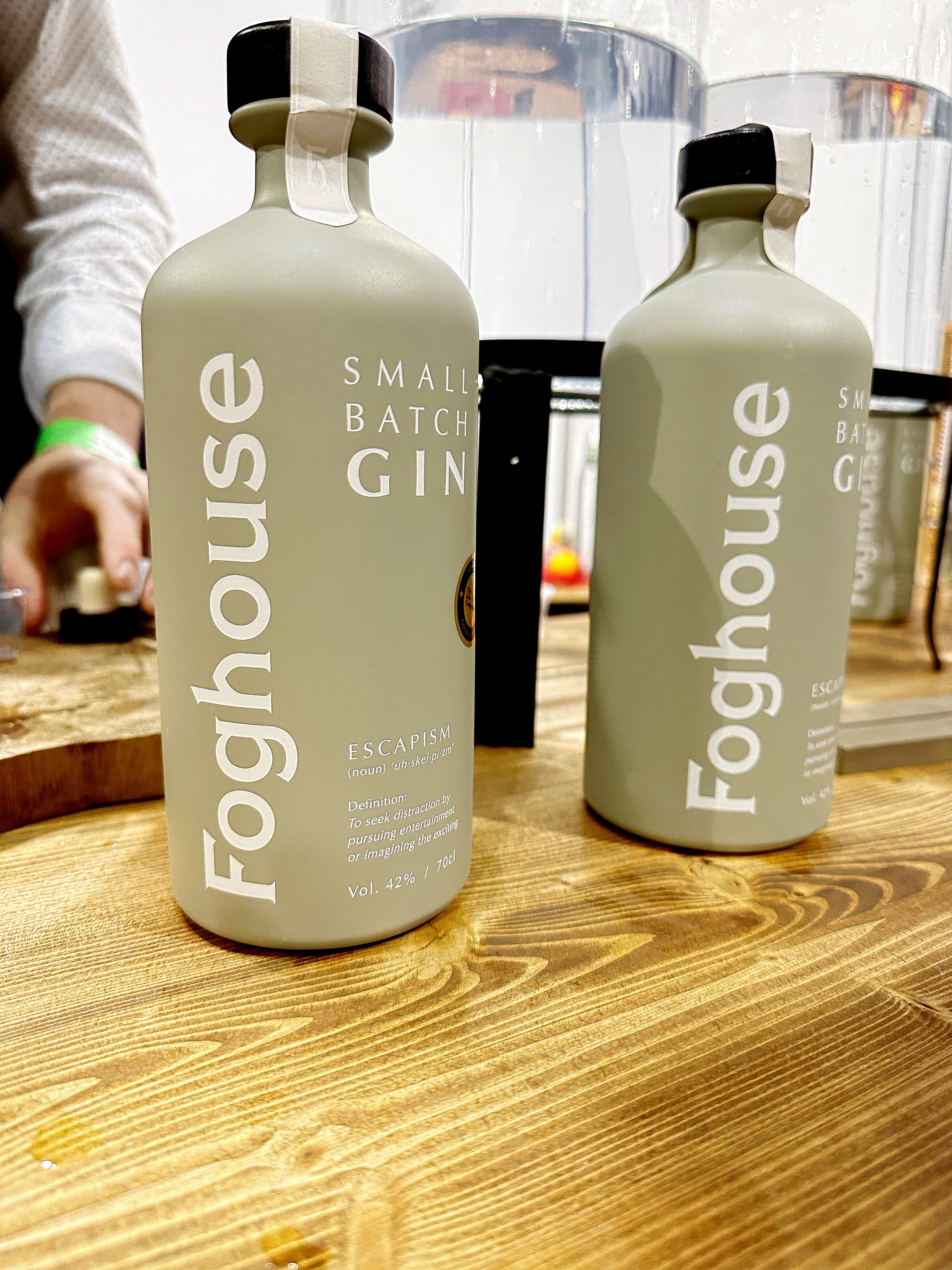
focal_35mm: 24
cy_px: 635
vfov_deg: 71.6
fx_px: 880
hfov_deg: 56.8
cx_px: 476
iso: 400
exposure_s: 1/50
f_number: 1.78
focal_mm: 6.86
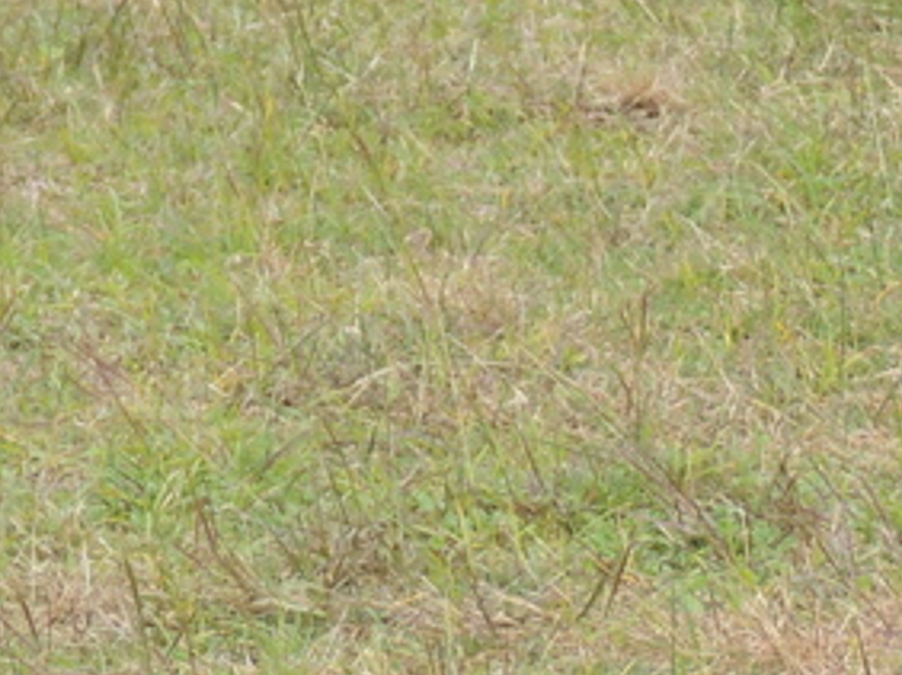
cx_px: -656
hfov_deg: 4.1
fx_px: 12419
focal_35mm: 477
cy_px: -550
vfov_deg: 3.1
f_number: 4.2
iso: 100
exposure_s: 1/125
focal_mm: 18.7
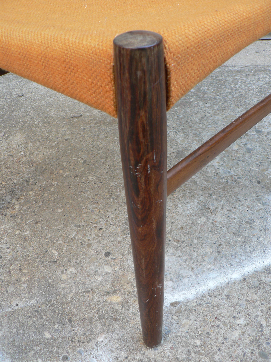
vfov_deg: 51.4
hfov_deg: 39.7
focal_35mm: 36
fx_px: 376
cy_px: 181
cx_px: 136
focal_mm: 6
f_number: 2.8
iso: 80
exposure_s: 1/100
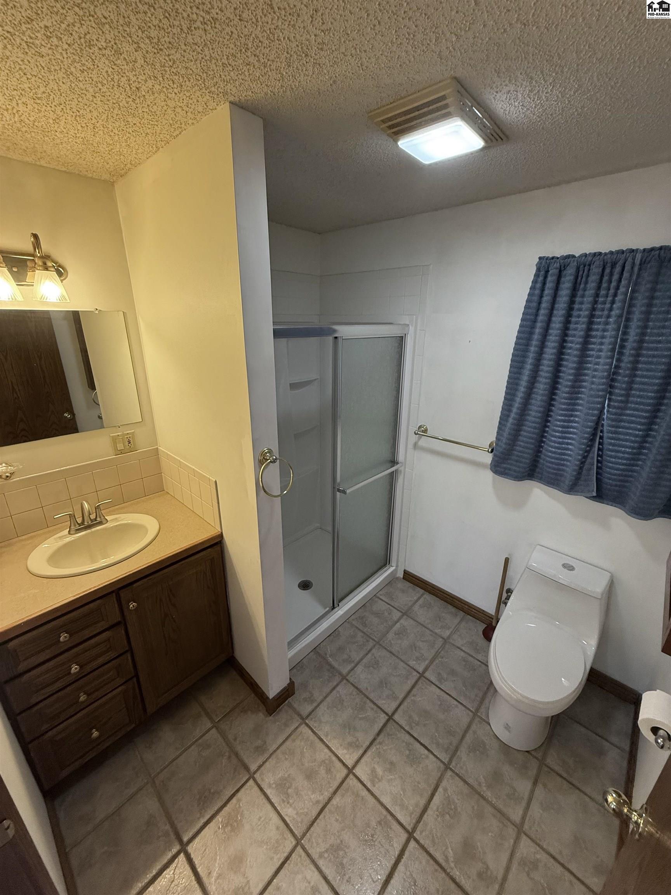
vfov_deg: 102.1
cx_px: 336
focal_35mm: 14
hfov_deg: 85.7
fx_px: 362
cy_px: 448
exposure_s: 1/60
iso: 250
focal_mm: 2.22
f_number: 2.2
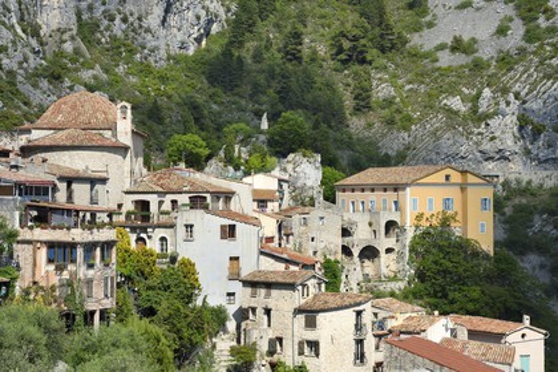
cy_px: 186
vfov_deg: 13.4
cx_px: 279
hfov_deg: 20.0
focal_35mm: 102
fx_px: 1581
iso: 200
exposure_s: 1/320
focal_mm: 102
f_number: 13
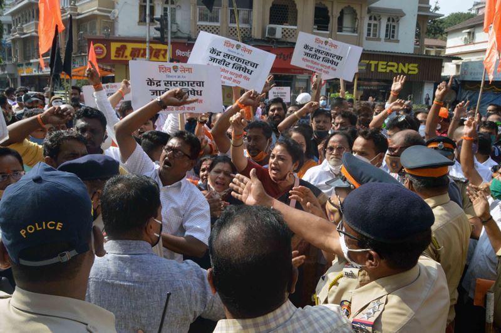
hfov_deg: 67.4
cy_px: 166
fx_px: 375
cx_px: 250
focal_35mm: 27
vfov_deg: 47.9
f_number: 11
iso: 800
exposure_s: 1/500
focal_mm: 18
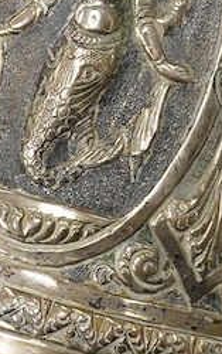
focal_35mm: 206
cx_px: 149
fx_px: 1987
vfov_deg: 10.1
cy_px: 81
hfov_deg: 6.4
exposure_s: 1/250
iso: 2500
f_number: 8
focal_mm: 30
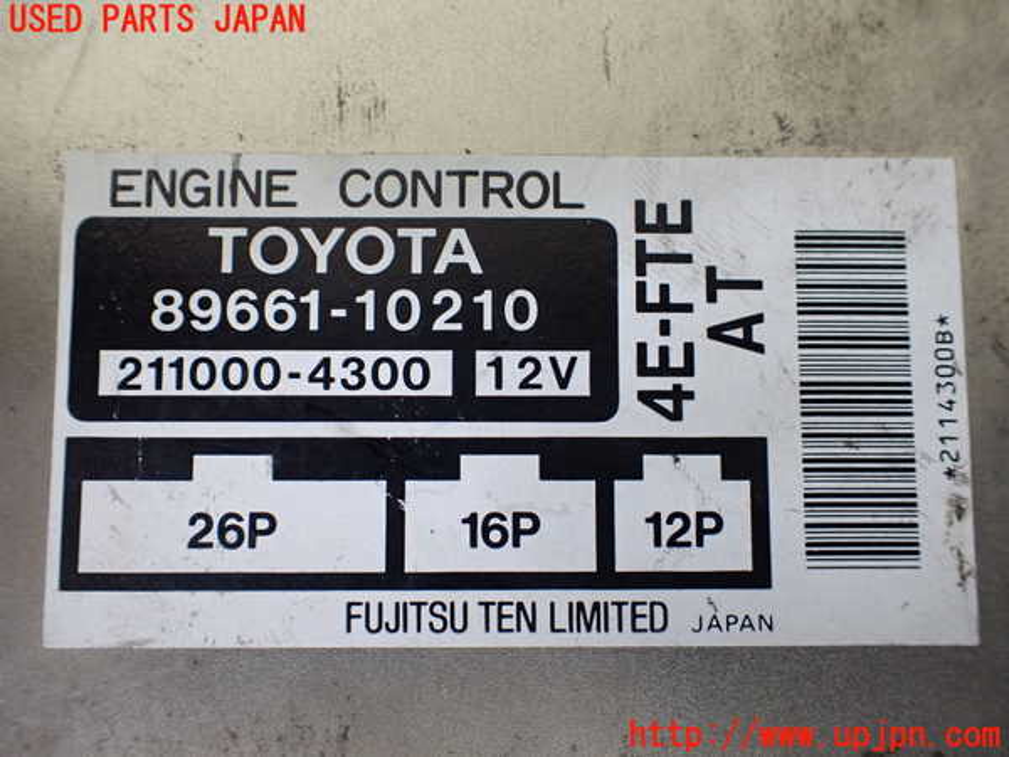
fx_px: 874
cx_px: 504
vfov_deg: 46.8
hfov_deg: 60.0
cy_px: 378
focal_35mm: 30
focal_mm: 5.4
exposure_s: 1/125
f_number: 2.3
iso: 400
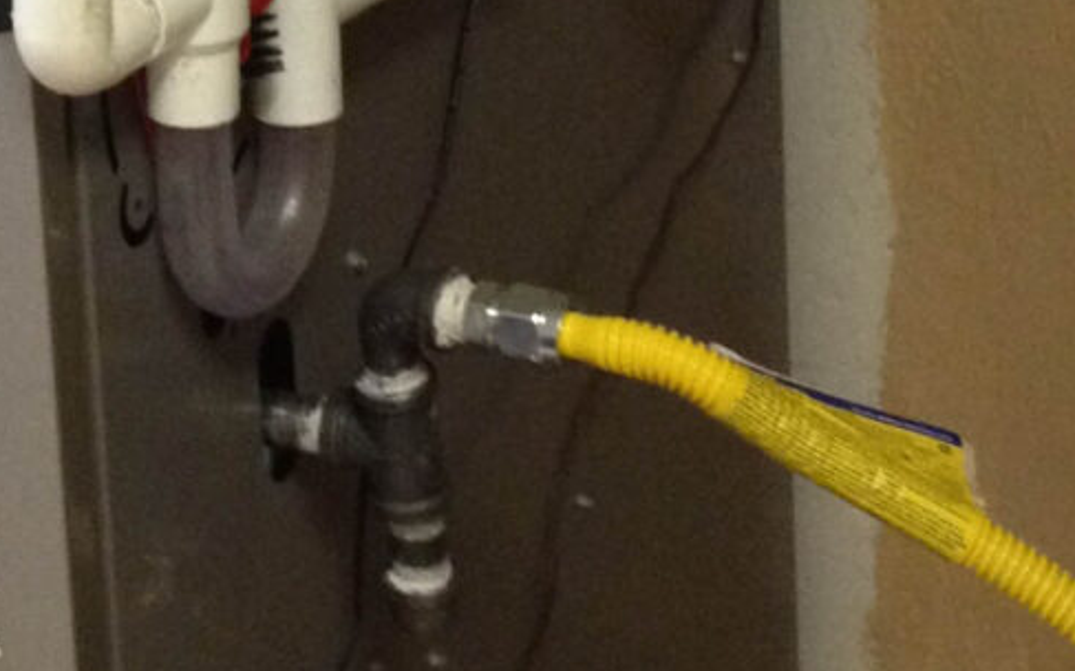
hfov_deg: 13.3
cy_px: -185
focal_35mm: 156
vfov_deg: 8.3
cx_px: 75
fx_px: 4569
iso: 250
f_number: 2.4
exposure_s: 1/20
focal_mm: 4.28
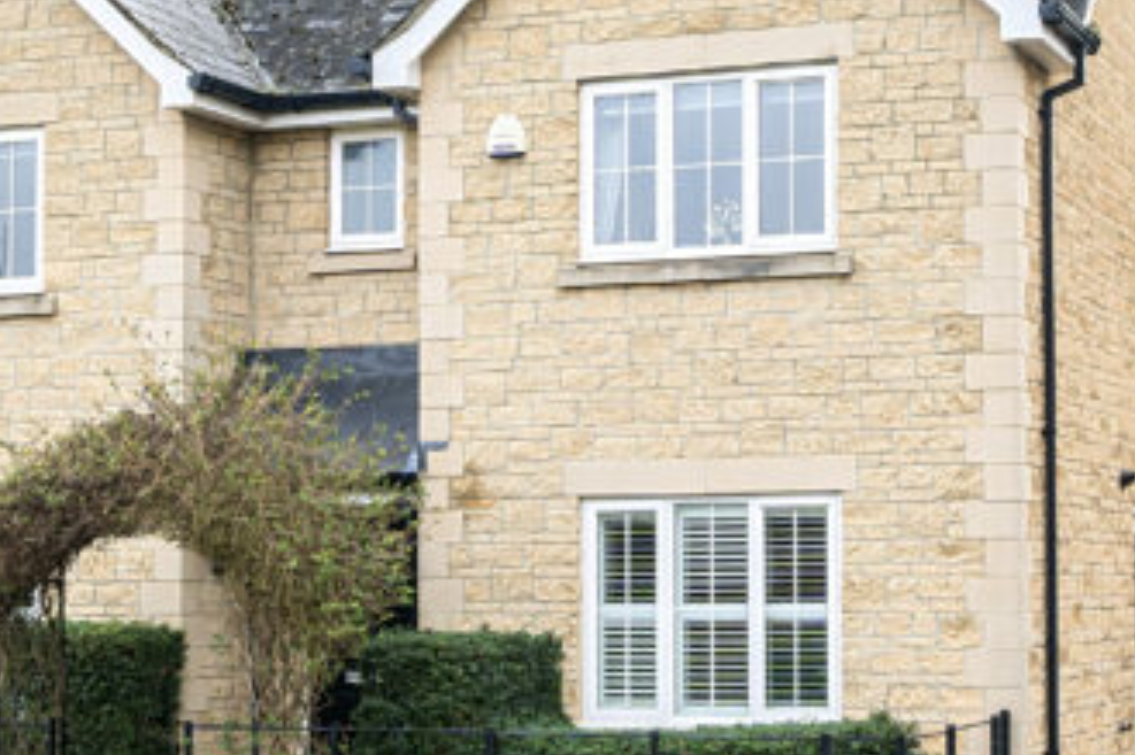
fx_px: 2300
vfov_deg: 18.5
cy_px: 174
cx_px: 631
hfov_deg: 27.7
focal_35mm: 73
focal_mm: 20
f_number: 7.1
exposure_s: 1/100
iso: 400
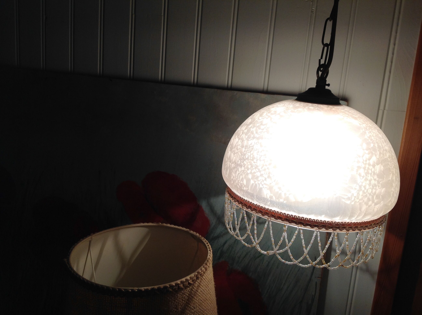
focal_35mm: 35
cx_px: 211
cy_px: 158
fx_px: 426
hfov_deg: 52.7
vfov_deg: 40.6
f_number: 2.4
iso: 50
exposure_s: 1/134
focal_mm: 4.28
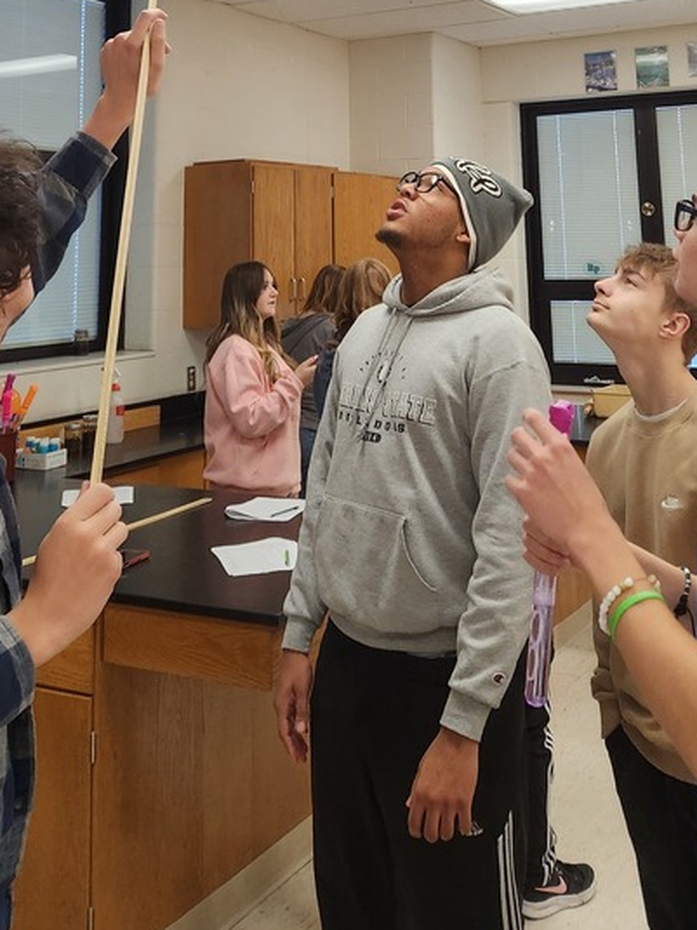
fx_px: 1182
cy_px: 73
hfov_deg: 32.9
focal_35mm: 44
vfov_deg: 39.5
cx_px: 372
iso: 250
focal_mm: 5.4
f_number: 1.8
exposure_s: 1/120
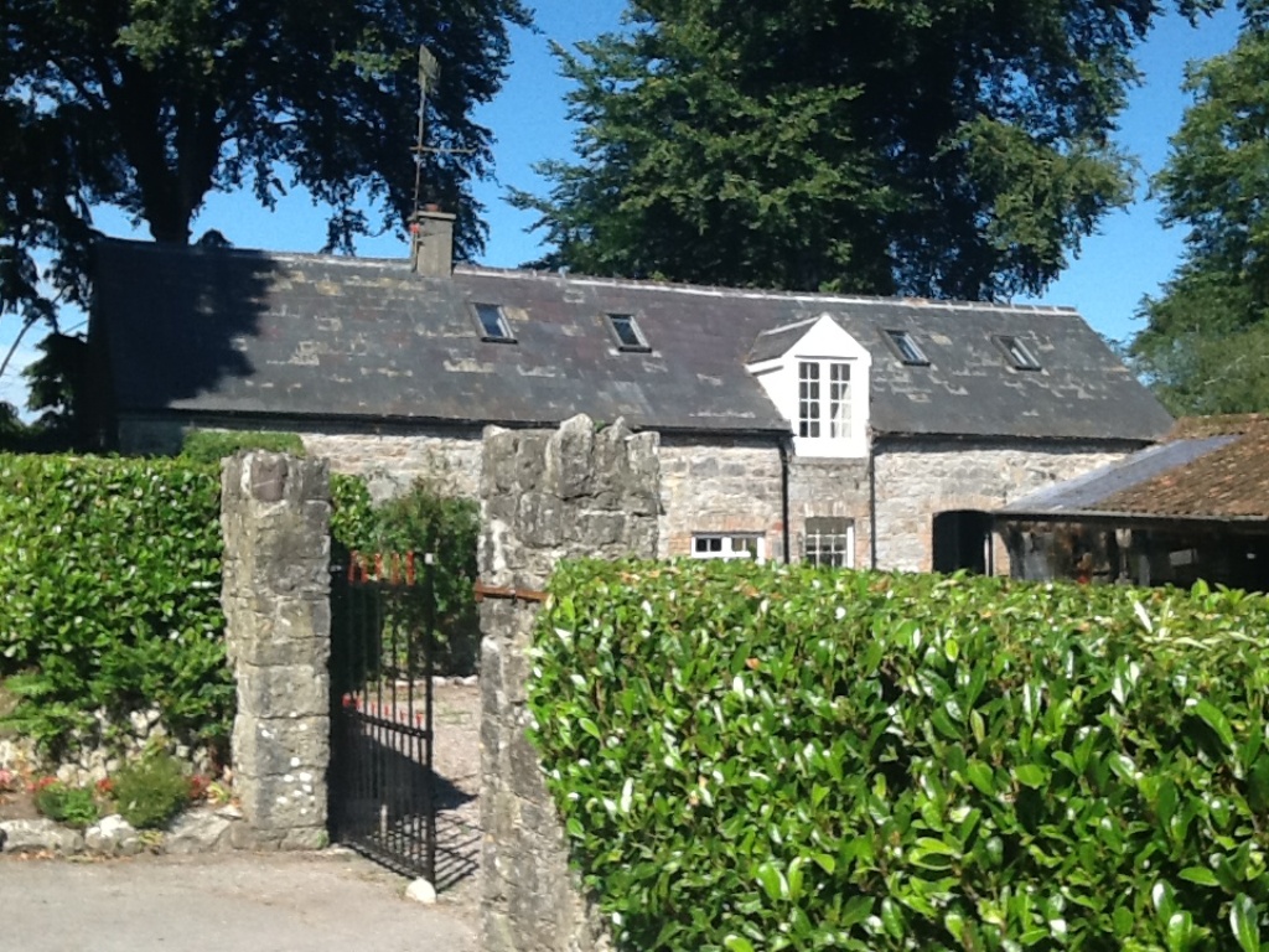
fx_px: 1613
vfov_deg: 32.9
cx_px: 634
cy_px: 476
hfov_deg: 42.9
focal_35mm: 44
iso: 40
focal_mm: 2.03
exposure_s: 1/1029
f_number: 2.4
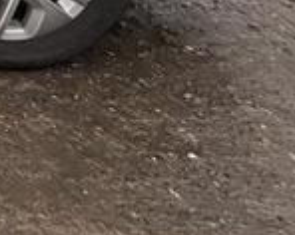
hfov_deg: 11.7
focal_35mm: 83
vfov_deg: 13.6
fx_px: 724
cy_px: -321
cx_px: -582
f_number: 2.2
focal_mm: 2.22
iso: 200
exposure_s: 1/99
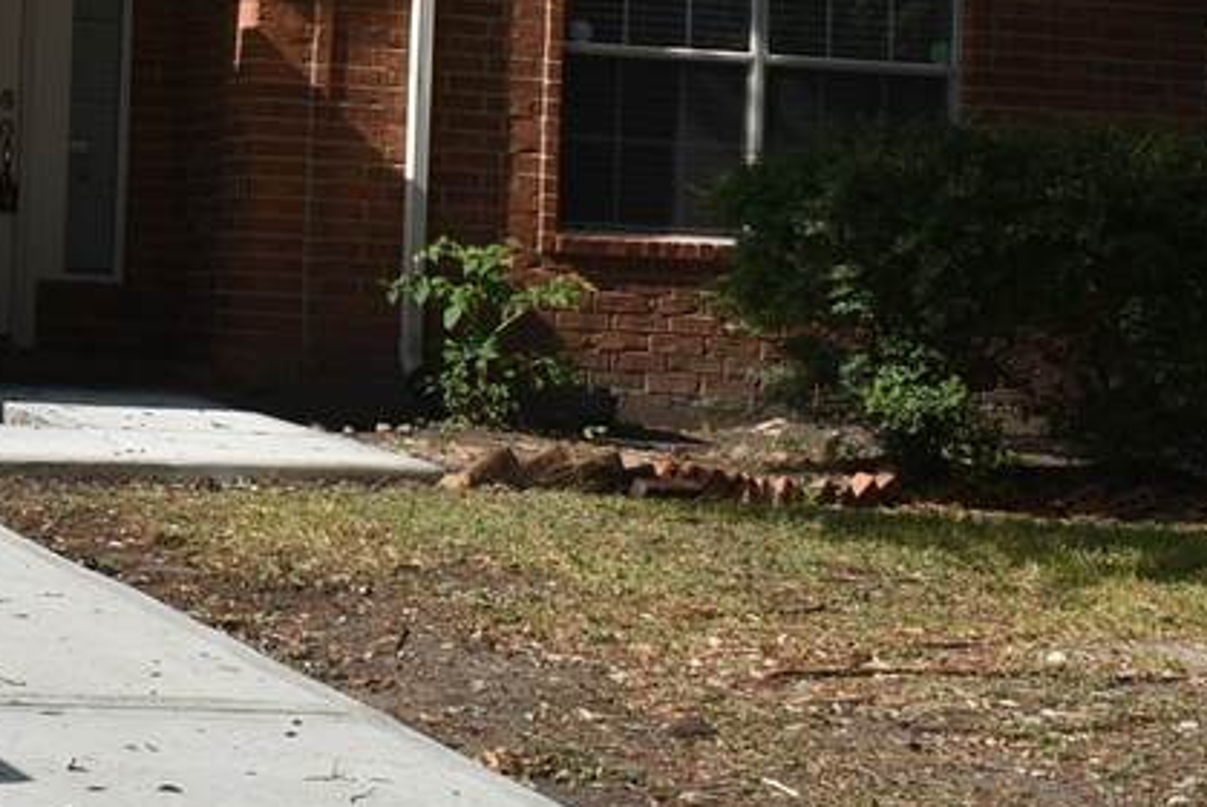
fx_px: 3992
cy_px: -91
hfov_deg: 16.0
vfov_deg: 11.4
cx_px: -481
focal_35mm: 119
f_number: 8
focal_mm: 26
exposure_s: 1/250
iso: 110
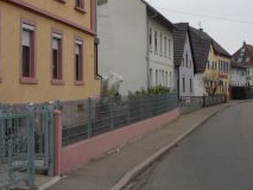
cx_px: 135
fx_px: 527
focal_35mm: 72
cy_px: 46
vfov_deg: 20.3
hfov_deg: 27.0
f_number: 4
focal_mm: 5.2
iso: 100
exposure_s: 1/250
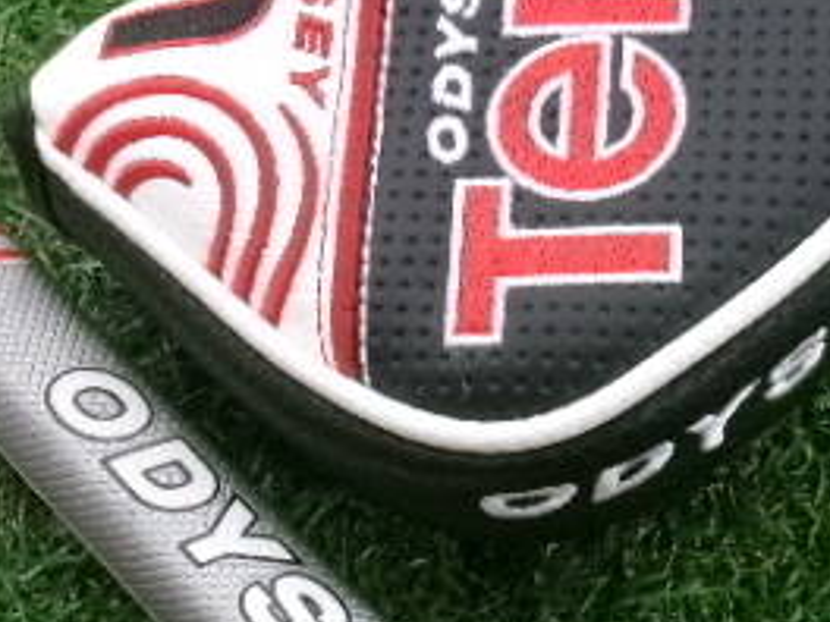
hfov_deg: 28.4
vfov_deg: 21.4
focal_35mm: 68
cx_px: 534
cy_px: 487
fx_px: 1630
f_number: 3.9
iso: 800
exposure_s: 1/50
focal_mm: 5.1
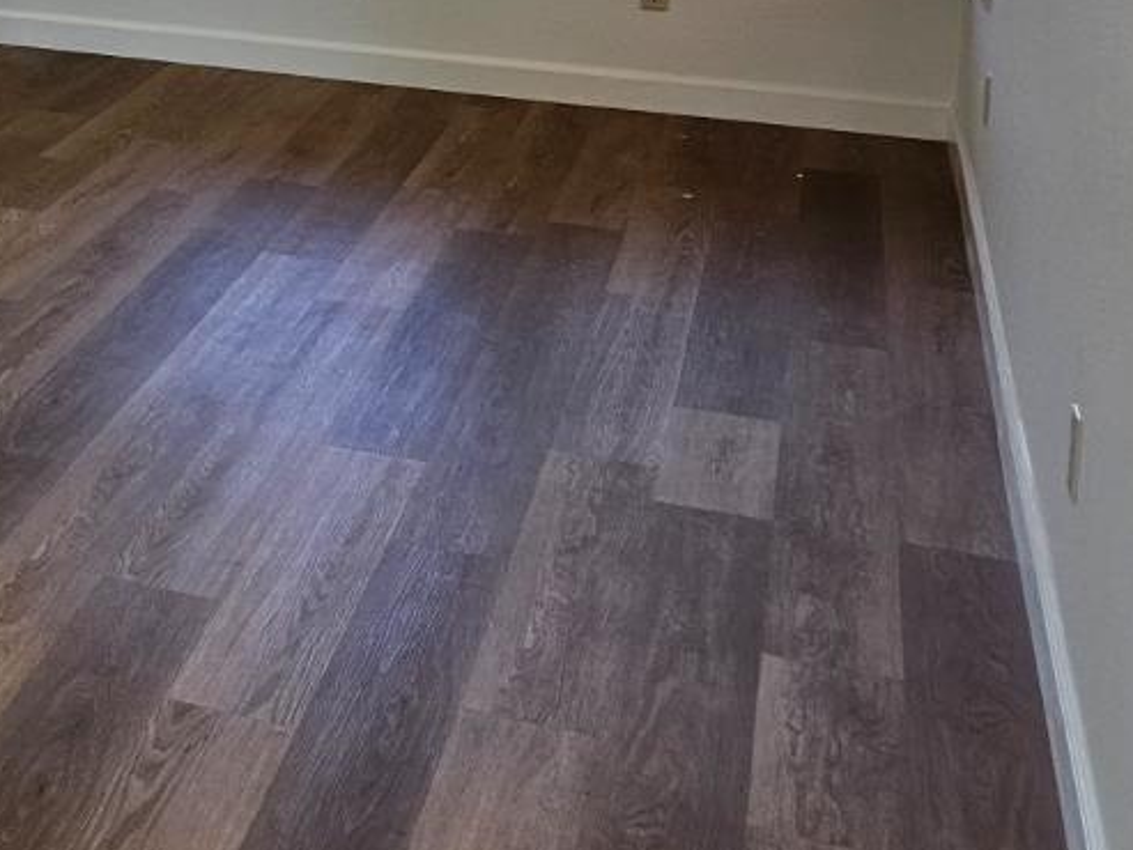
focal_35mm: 70
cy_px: -121
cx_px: -131
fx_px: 2292
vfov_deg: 19.9
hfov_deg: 25.6
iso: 160
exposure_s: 1/120
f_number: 1.8
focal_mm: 5.4
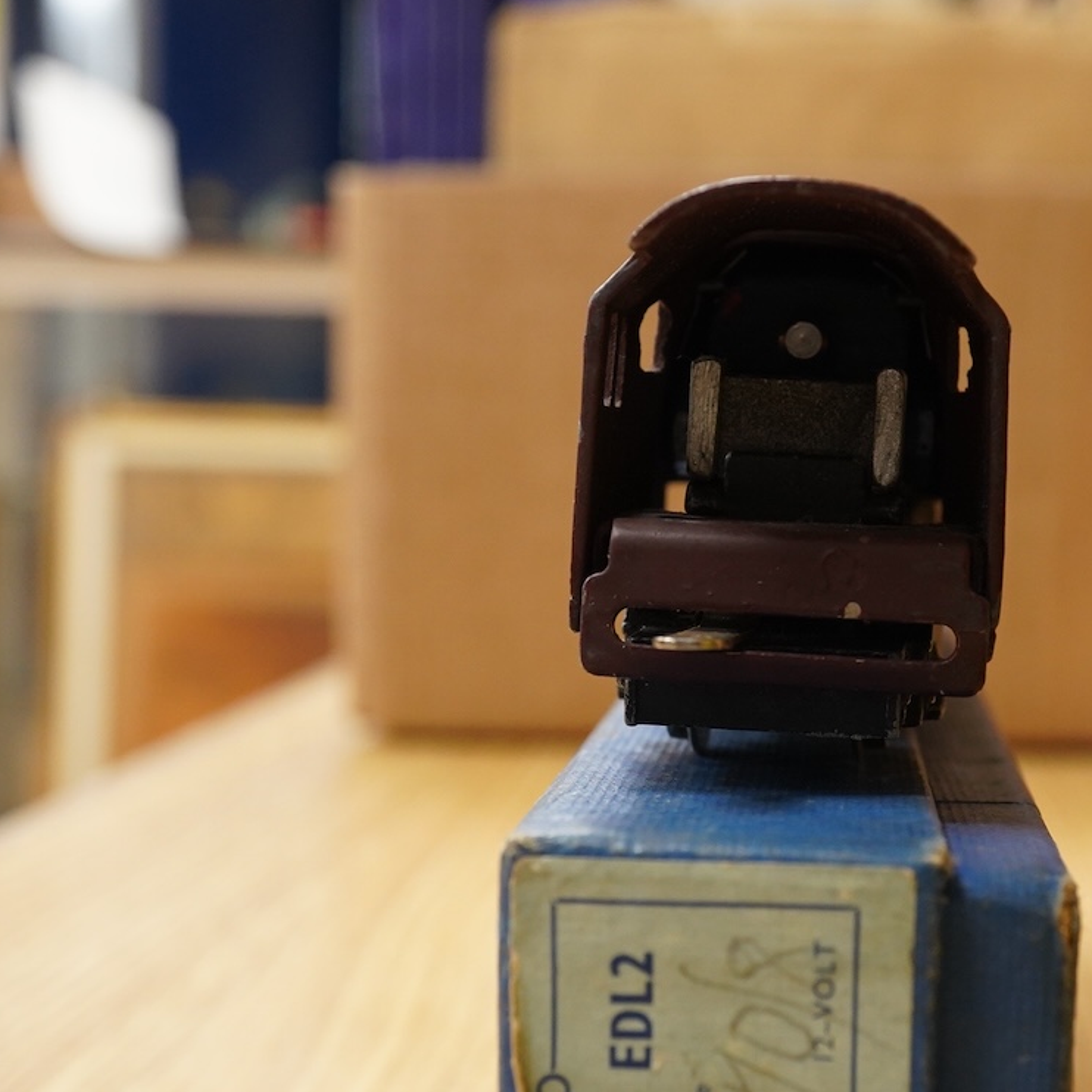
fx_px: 2070
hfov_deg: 29.3
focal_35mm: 58
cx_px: 744
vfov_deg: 29.6
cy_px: 542
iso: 2500
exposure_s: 1/80
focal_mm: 30
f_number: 10
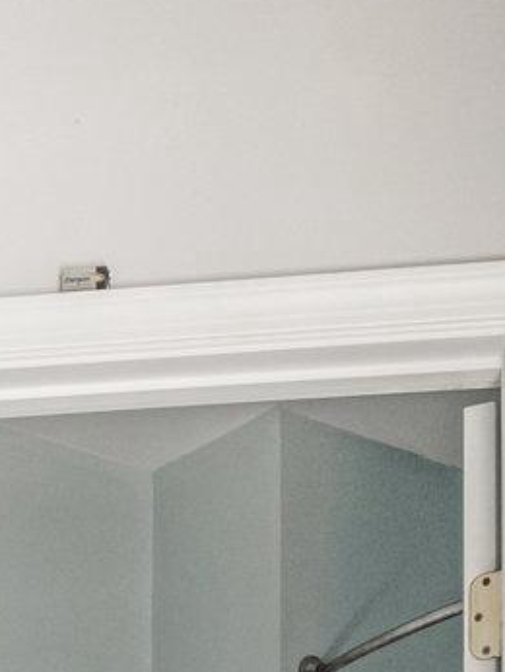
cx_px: 196
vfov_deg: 17.5
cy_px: 1203
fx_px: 1768
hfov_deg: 16.2
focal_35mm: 91
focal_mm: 16
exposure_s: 1/50
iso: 1250
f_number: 8
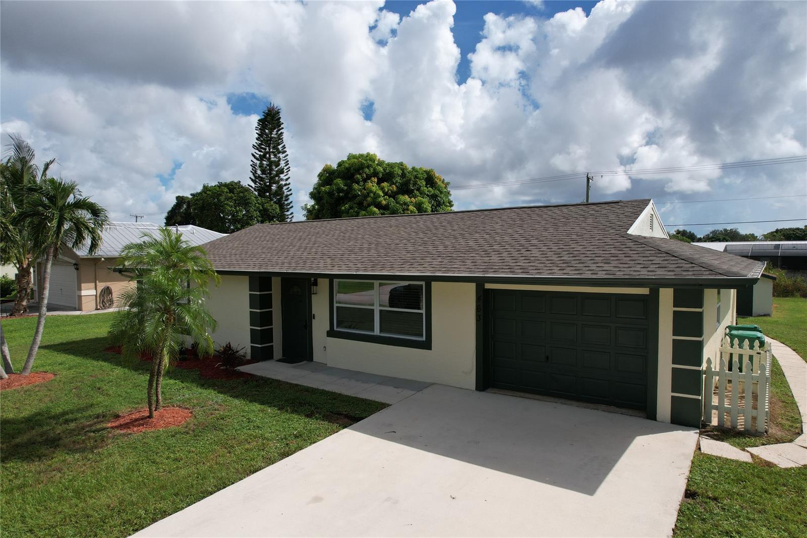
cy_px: 269
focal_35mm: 22
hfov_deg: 78.6
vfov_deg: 57.2
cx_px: 404
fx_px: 493
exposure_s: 1/3200
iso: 100
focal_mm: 8.38
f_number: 2.8
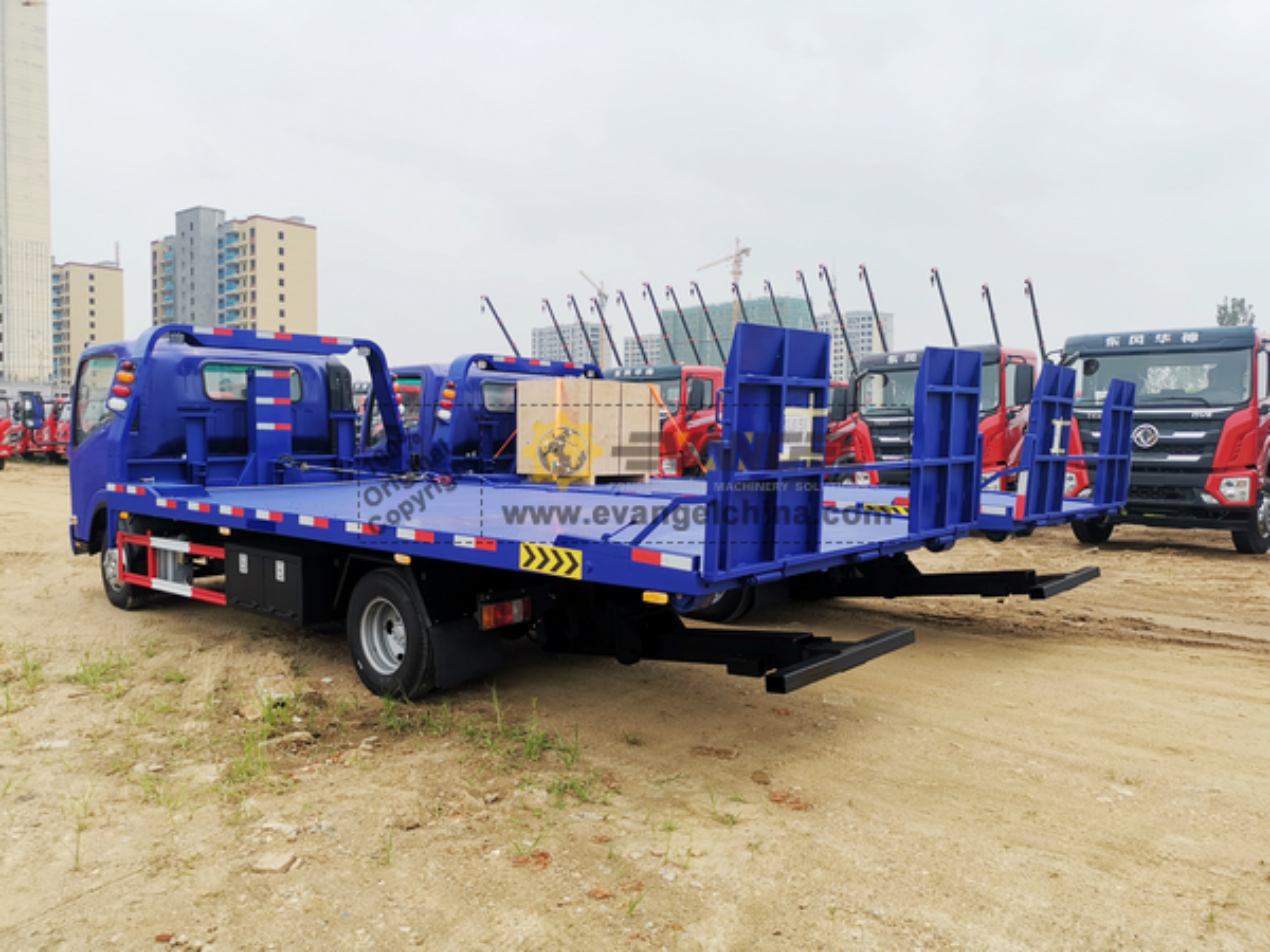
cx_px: 635
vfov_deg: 51.4
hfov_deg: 65.3
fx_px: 991
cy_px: 476
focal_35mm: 27
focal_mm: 5.58
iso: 50
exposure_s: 1/1300
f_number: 1.8
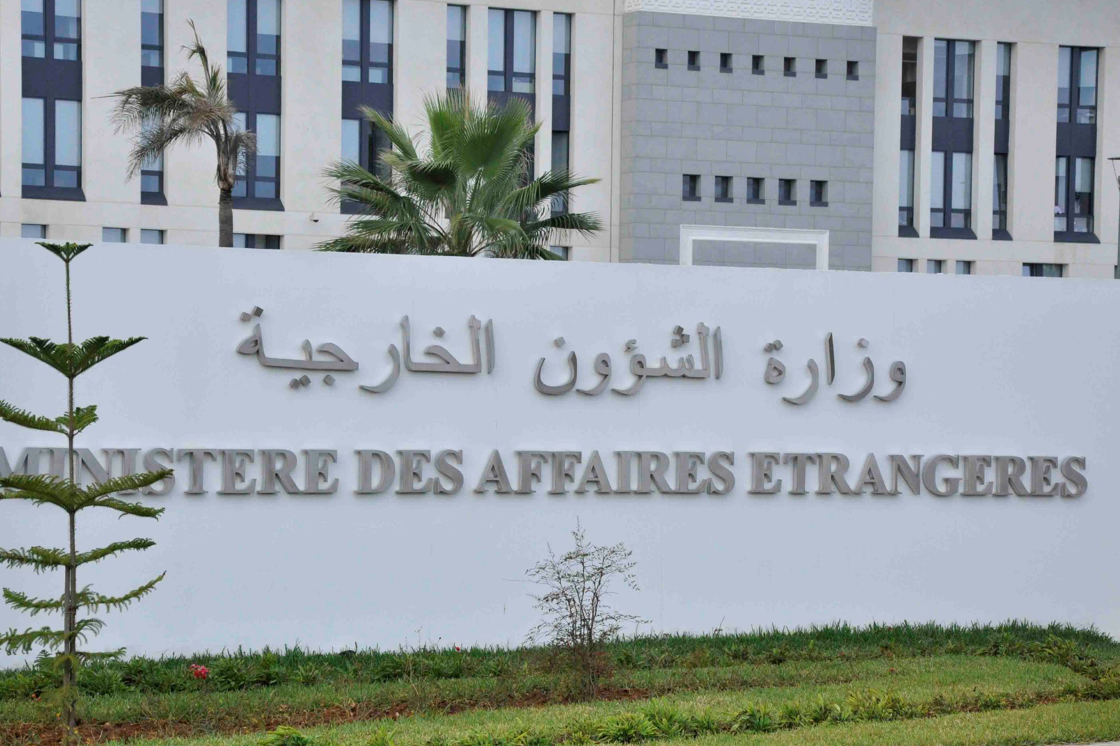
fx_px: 3359
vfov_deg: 12.7
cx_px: 572
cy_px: 349
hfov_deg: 18.9
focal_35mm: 108
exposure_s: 1/1250
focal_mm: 66
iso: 800
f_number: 9
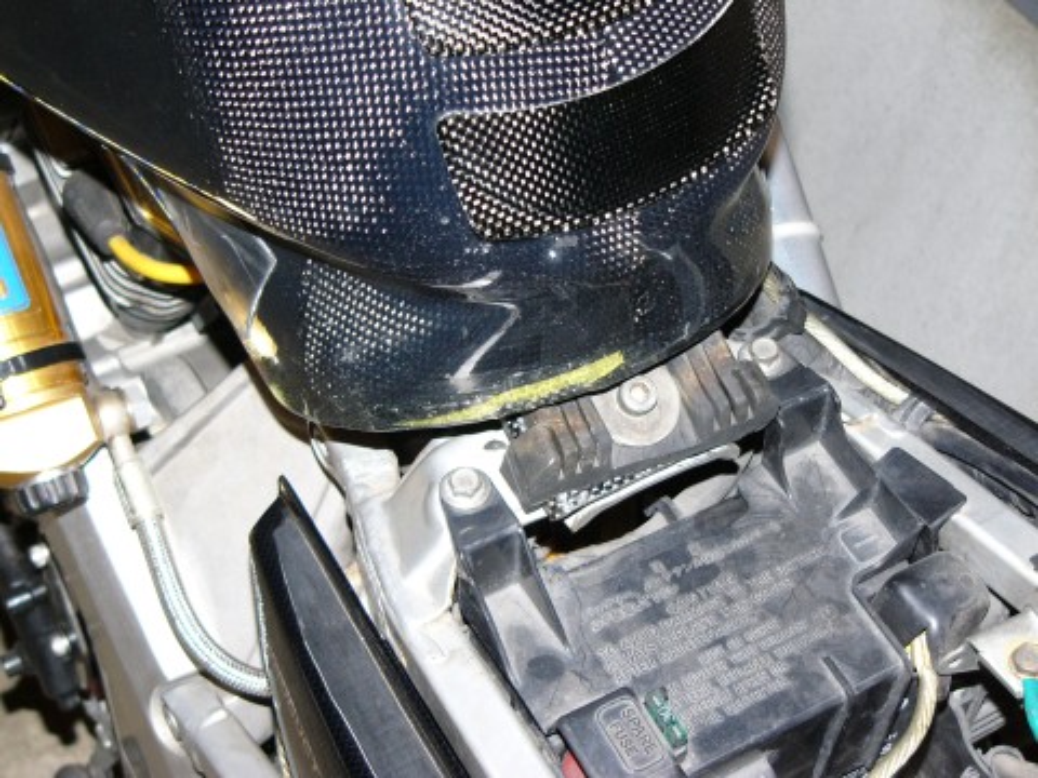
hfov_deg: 26.7
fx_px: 2189
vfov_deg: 20.2
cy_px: 389
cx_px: 519
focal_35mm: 73
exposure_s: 1/60
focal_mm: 12.2
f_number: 2.8
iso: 100
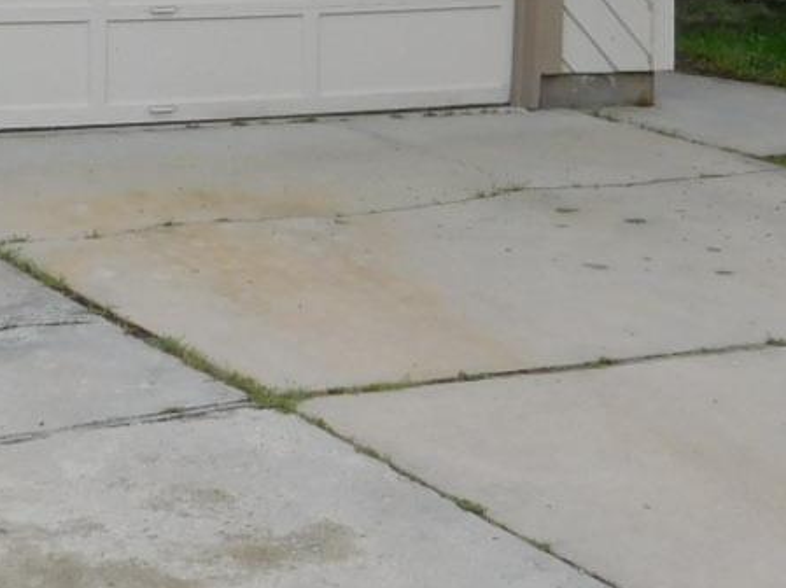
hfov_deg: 18.1
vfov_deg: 13.6
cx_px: 102
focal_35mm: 107
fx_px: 2428
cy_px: -37
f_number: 3.2
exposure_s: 1/1500
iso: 125
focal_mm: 5.3
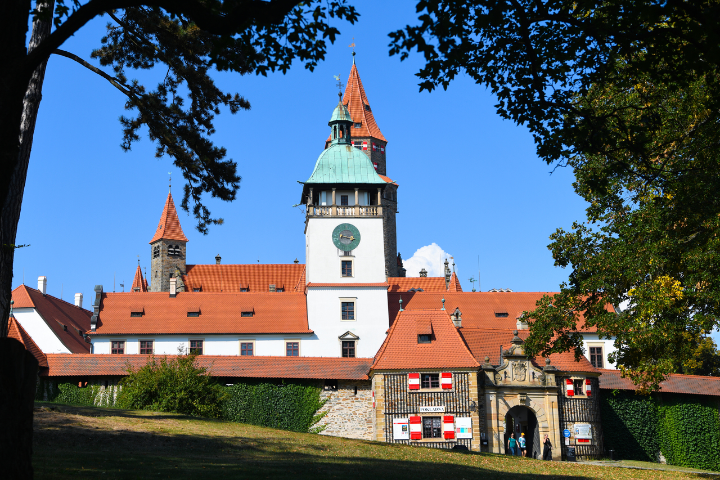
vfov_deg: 27.0
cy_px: 240
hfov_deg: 39.6
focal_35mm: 50
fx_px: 1000
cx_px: 360
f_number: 5.6
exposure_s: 1/640
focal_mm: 50
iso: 100
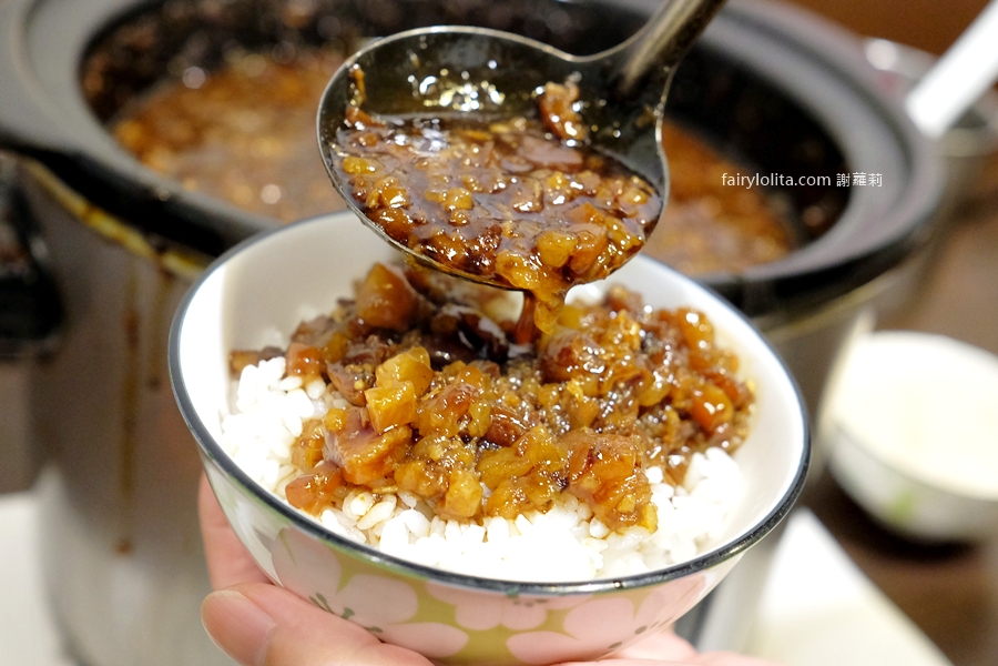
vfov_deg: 37.9
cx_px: 499
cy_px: 333
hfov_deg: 54.4
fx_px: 970
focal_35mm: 35
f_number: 3.6
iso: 2000
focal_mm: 23
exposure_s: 1/58
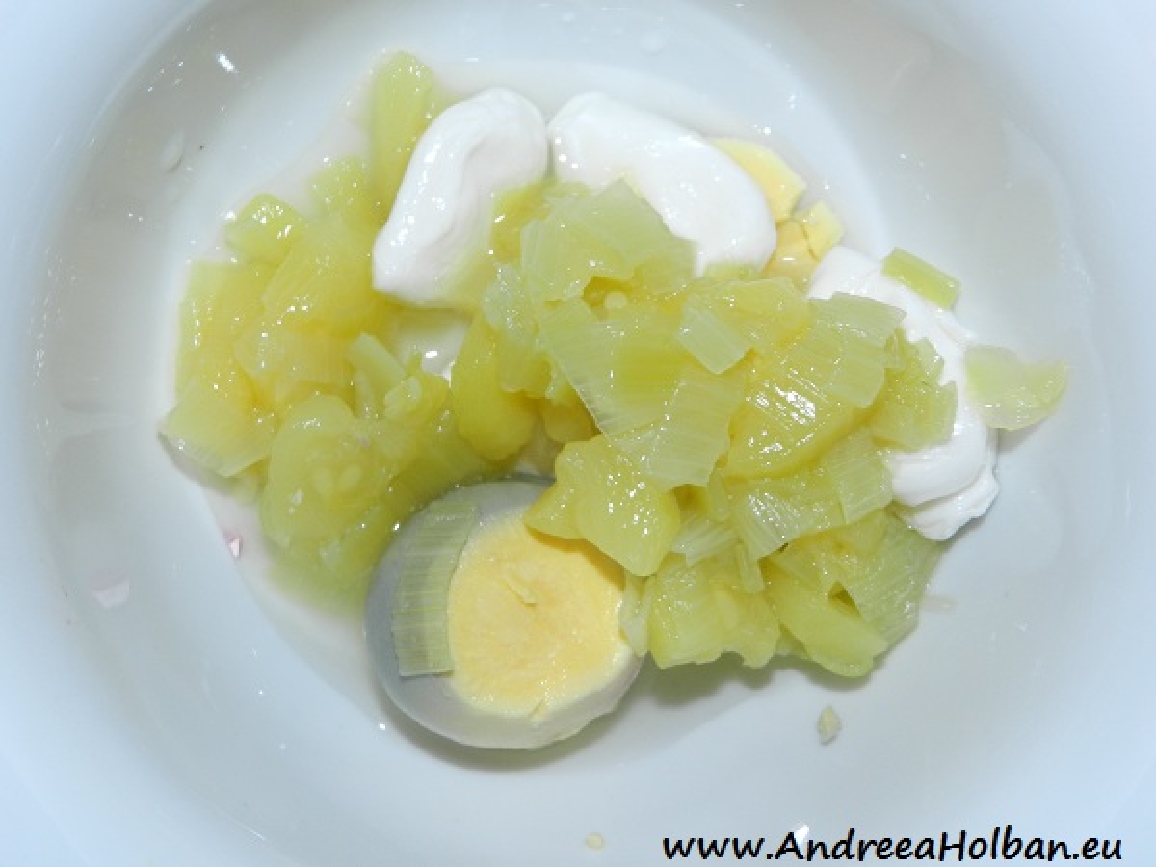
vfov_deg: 31.5
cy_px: 434
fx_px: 1536
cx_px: 578
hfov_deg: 41.2
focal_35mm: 46
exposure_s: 1/30
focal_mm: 8.1
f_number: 4.2
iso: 200
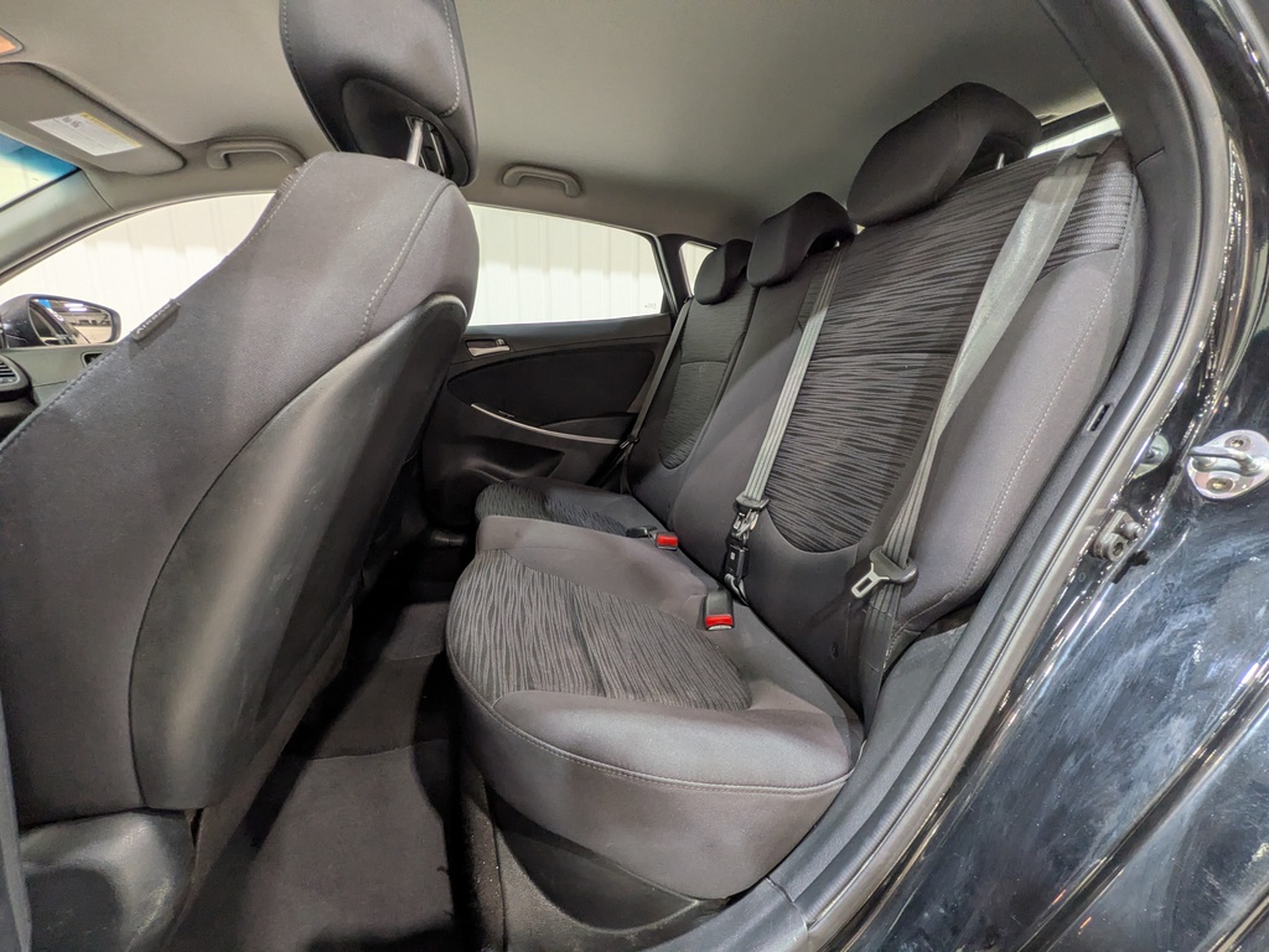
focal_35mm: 14
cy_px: 476
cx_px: 634
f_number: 2.2
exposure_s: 1/24
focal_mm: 1.83
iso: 83
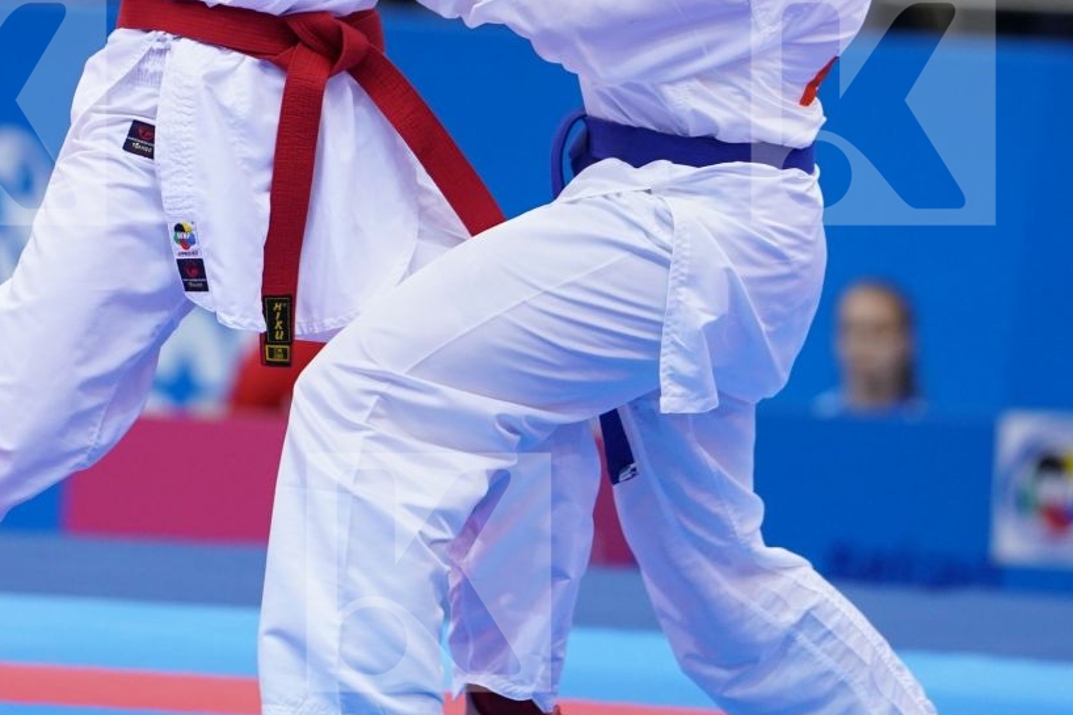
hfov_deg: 4.7
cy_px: 106
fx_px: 13111
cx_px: 429
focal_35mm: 440
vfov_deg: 3.1
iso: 1250
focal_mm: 200
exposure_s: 1/1000
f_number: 2.8
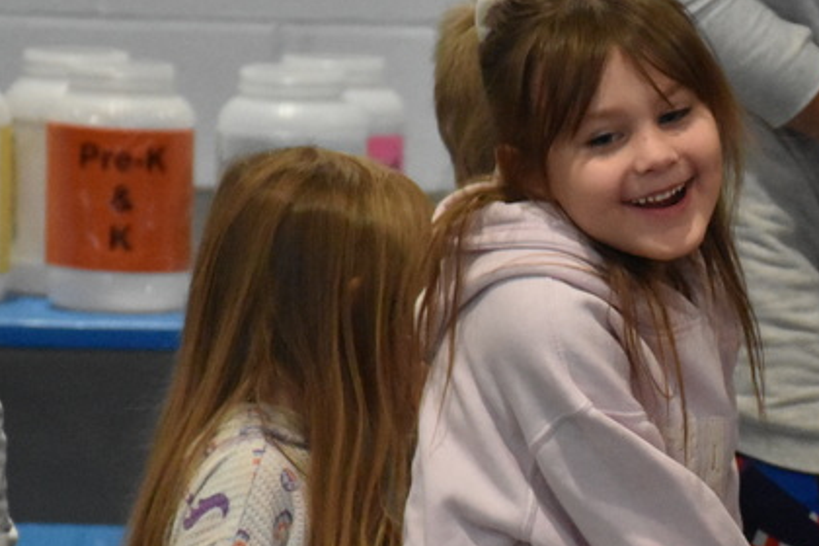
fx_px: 9327
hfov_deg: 5.0
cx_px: 716
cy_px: 346
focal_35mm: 410
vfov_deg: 3.4
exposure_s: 1/320
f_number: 5.6
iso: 6400
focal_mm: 112
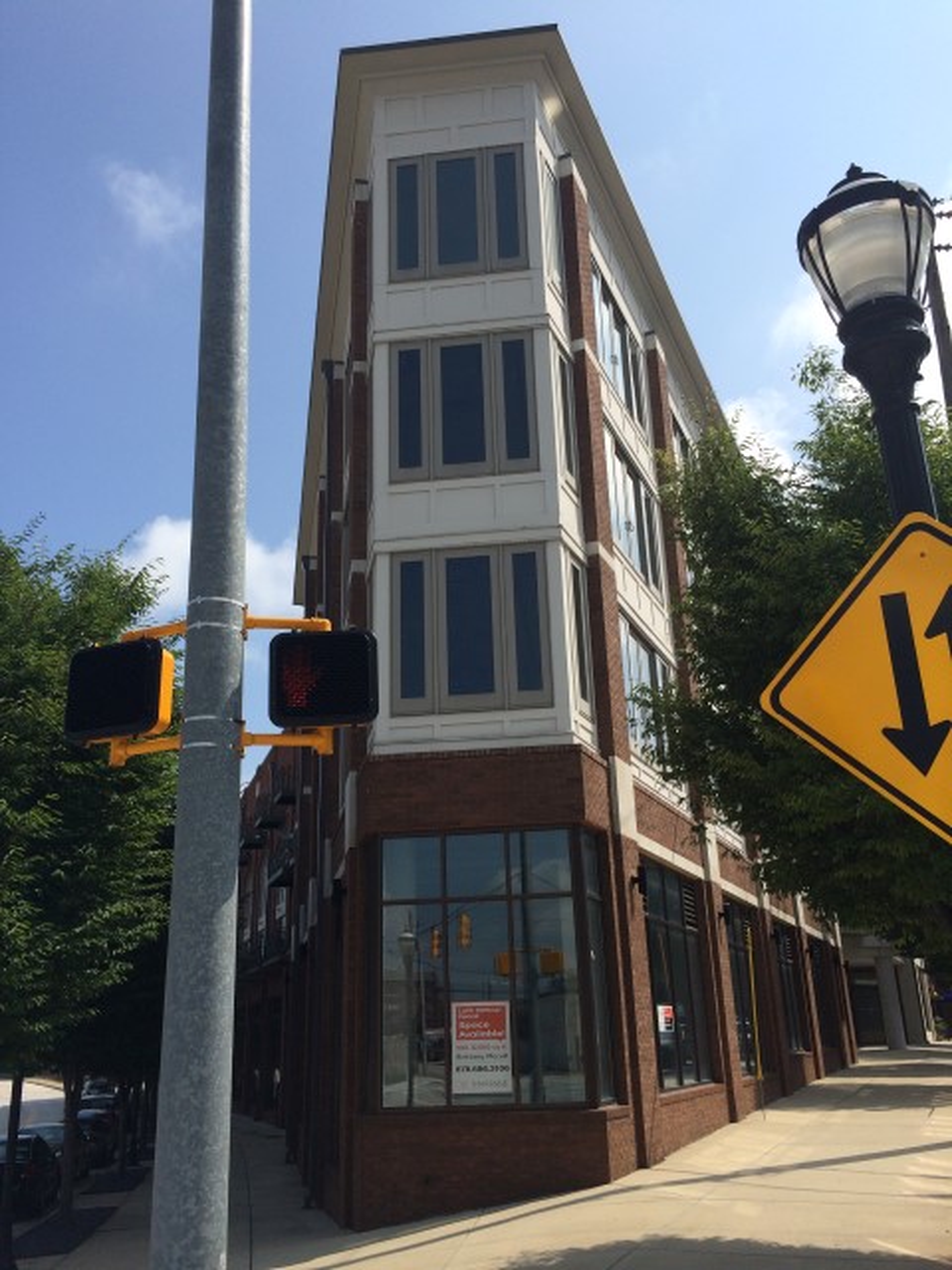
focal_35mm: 30
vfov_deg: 60.0
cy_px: 635
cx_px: 476
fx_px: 1100
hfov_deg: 46.8
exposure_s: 1/2933
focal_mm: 4.12
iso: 32
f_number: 2.2
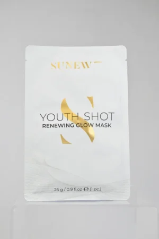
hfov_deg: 22.6
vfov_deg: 33.4
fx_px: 397
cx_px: 80
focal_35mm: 60
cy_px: 120
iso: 320
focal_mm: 40
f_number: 6.3
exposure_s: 1/160
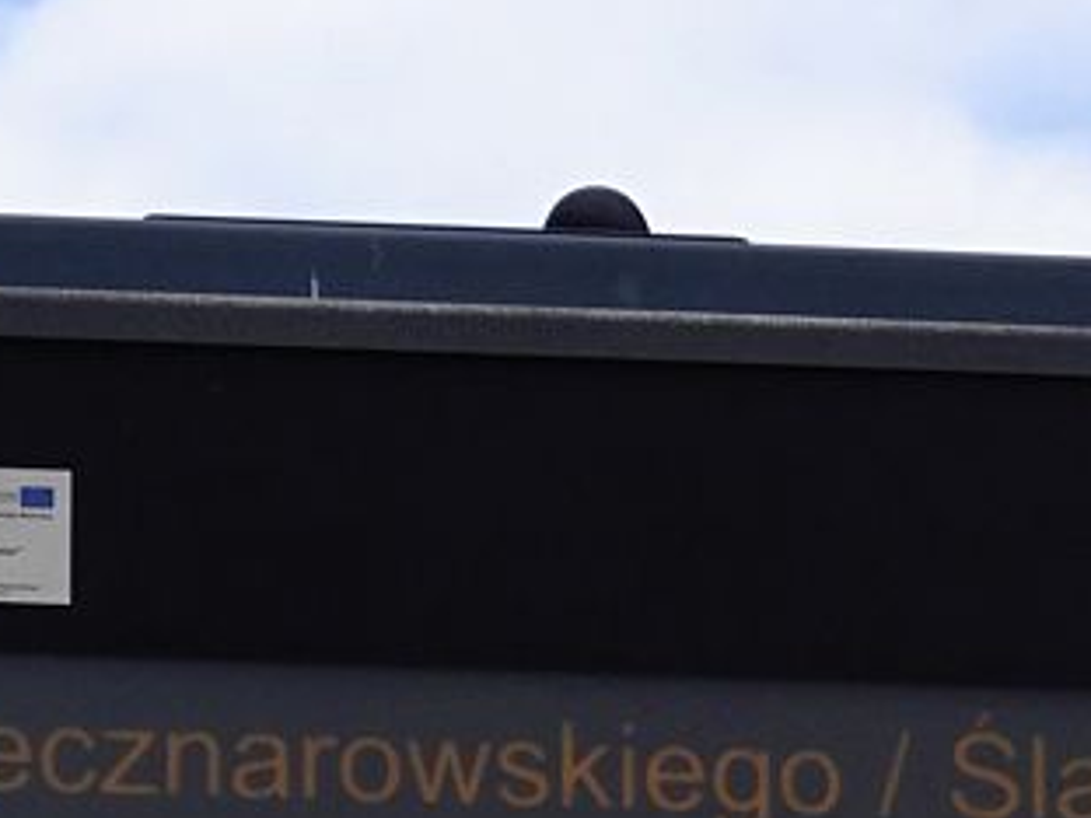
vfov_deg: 4.6
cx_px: 353
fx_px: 10117
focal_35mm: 321
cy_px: 1227
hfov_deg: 6.2
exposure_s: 1/250
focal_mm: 15.65
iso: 80
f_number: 5
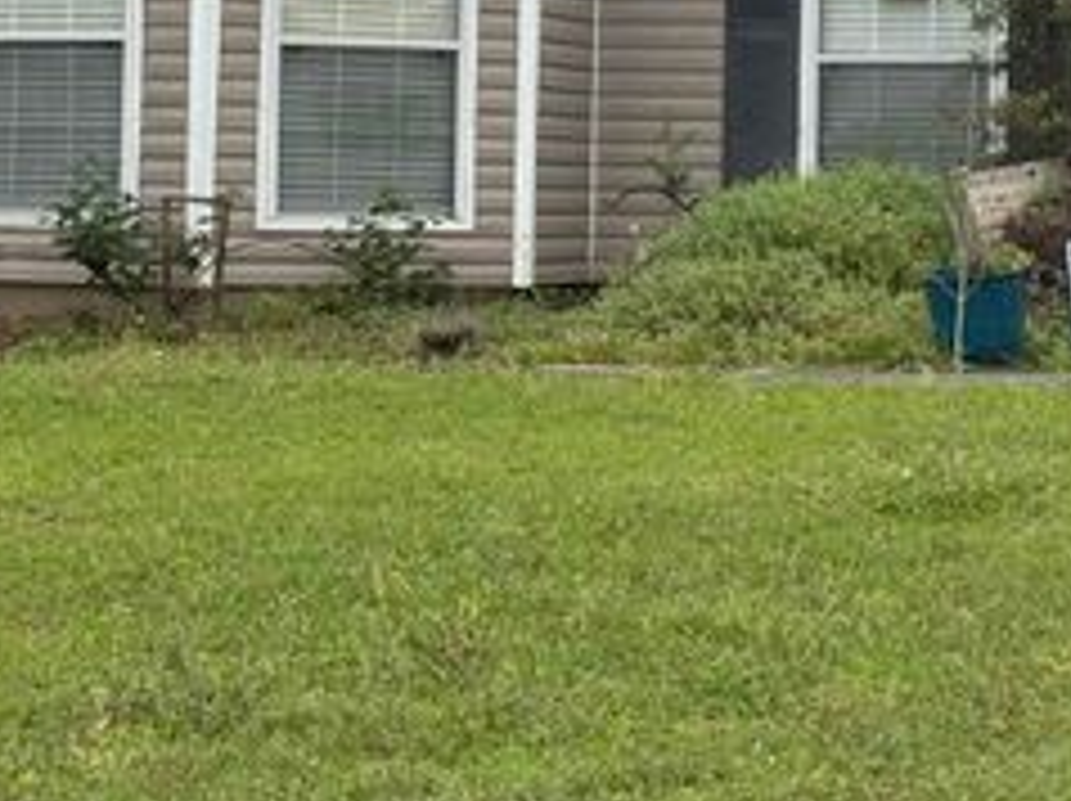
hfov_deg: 19.3
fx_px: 3122
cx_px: 796
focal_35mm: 101
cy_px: -7
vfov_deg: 14.4
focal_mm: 6.76
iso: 80
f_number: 1.78
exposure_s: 1/4098
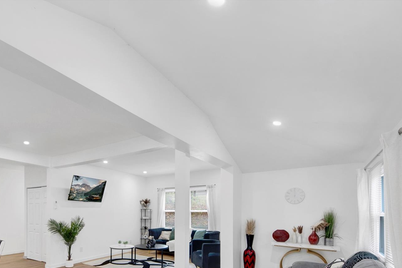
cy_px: 211
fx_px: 212
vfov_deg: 59.9
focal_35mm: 19
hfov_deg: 84.8
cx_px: 145
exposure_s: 1.3
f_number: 8
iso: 100
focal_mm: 8
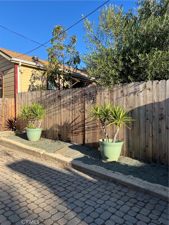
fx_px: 169
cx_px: 84
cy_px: 112
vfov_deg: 67.3
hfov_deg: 53.1
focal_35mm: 26
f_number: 1.5
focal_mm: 5.7
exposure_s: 1/1838
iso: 50
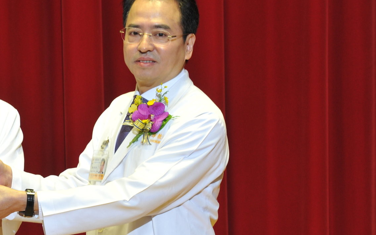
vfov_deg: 3.9
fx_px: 3484
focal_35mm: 340
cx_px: -30
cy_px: 192
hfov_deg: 6.2
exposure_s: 1/80
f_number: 5
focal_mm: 125
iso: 400
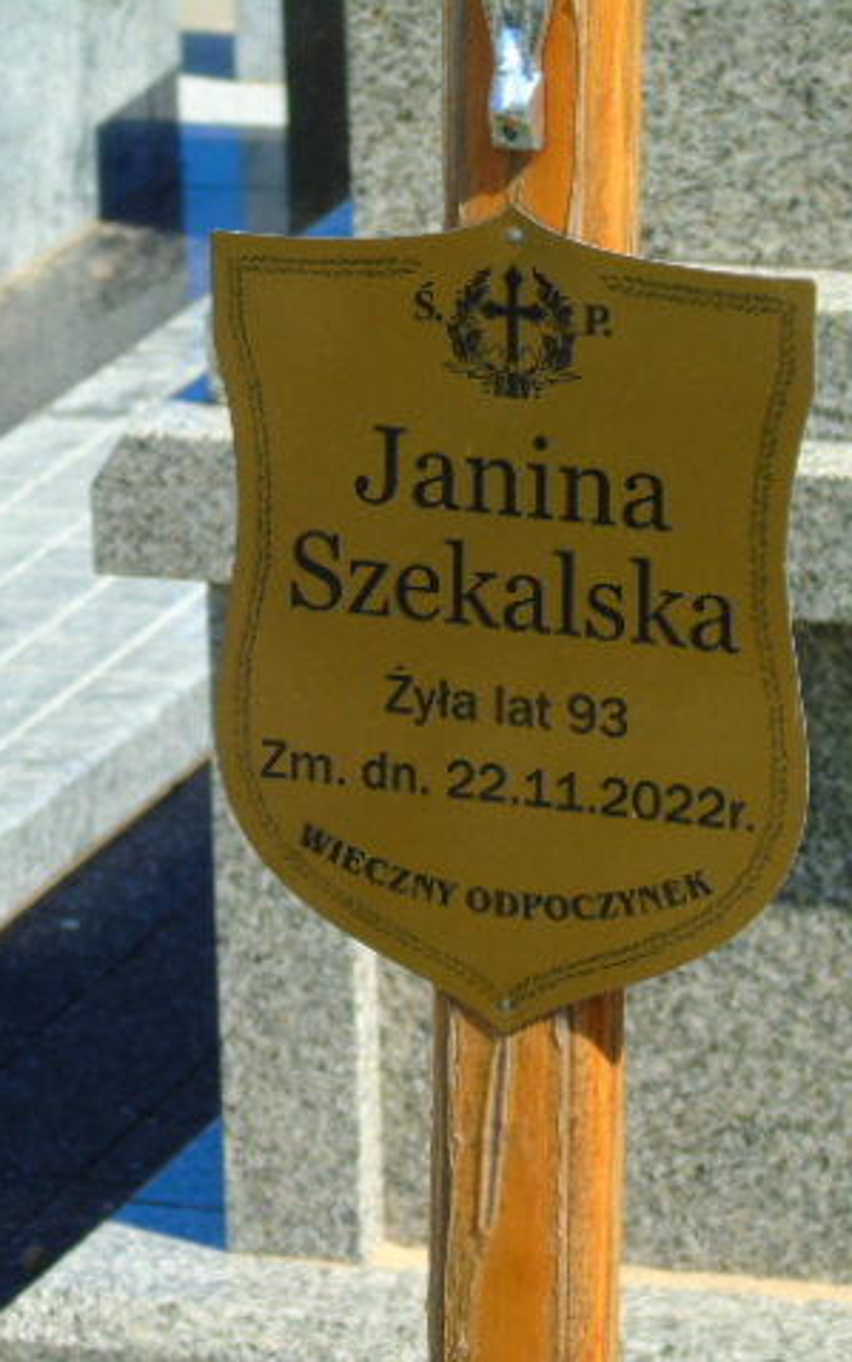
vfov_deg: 9.1
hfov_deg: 5.7
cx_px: 445
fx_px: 8540
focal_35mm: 230
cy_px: 681
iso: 80
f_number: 4.9
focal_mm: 29
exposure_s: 1/400
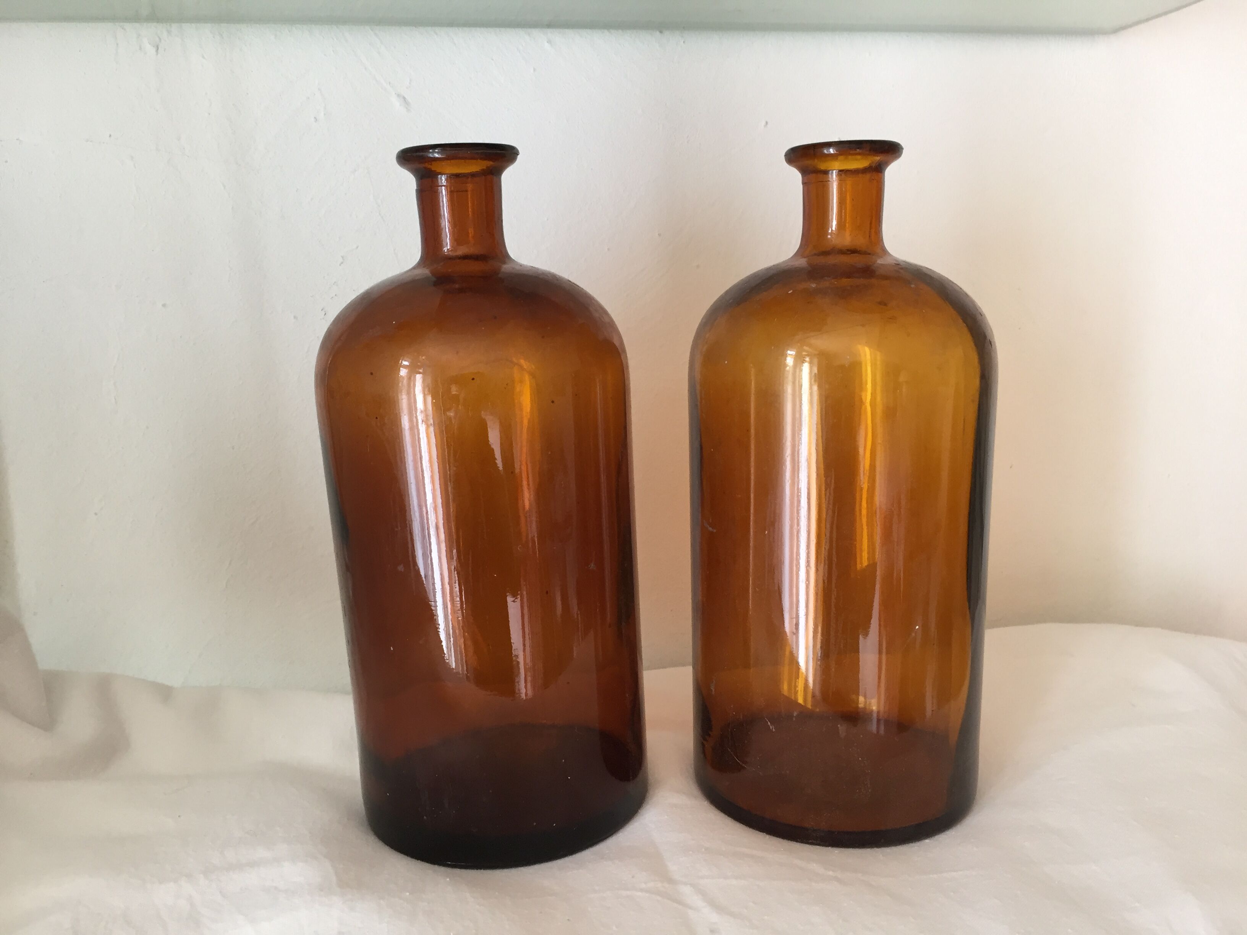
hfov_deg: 61.7
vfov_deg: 48.2
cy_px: 468
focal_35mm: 29
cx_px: 624
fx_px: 1045
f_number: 2.2
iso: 100
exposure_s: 1/33
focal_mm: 4.15
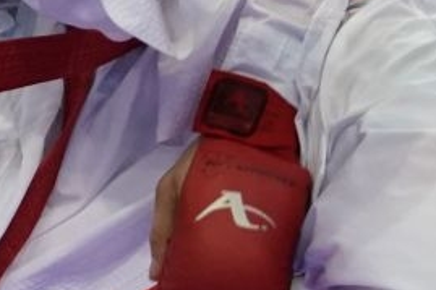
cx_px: 817
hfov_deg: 2.0
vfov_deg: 1.3
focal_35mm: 1045
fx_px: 12648
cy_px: -251
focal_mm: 156
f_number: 2.8
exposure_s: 1/1000
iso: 3200
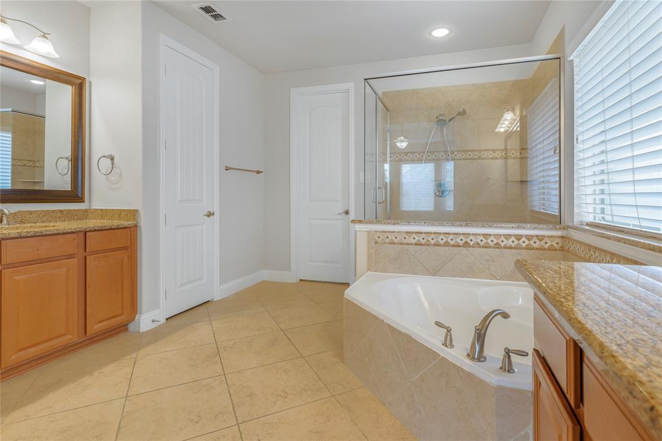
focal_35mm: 17
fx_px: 312
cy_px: 220
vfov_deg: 70.4
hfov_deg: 93.3
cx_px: 331
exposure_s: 6
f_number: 5.6
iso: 200
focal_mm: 17
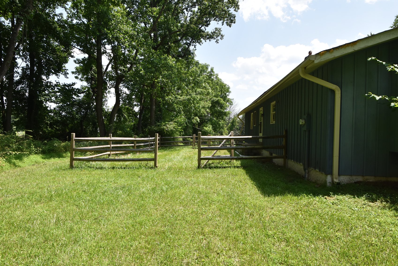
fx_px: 216
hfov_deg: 85.4
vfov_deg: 63.3
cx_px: 199
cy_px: 133
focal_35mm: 20
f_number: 8
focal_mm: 13
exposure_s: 1/500
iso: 400
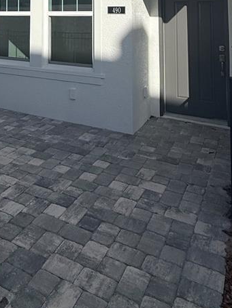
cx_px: 59
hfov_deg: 37.8
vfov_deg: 42.8
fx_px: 330
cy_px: -3
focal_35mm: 37
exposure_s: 1/5155
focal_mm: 2.22
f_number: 2.2
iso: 50
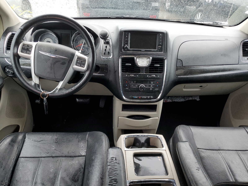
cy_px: 93
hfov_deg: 67.3
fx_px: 186
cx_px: 124
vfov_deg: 53.1
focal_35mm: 26
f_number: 1.5
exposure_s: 1/120
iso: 50
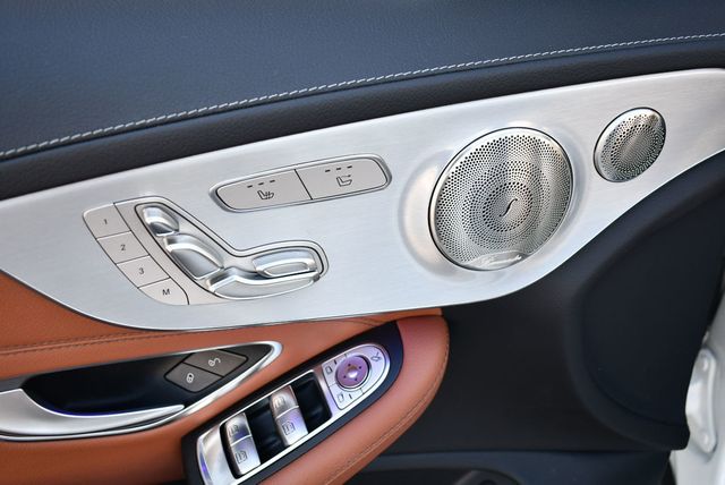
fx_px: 726
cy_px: 242
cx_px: 362
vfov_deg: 36.9
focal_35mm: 36
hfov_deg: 53.1
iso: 400
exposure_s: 1/250
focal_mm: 18
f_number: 3.5
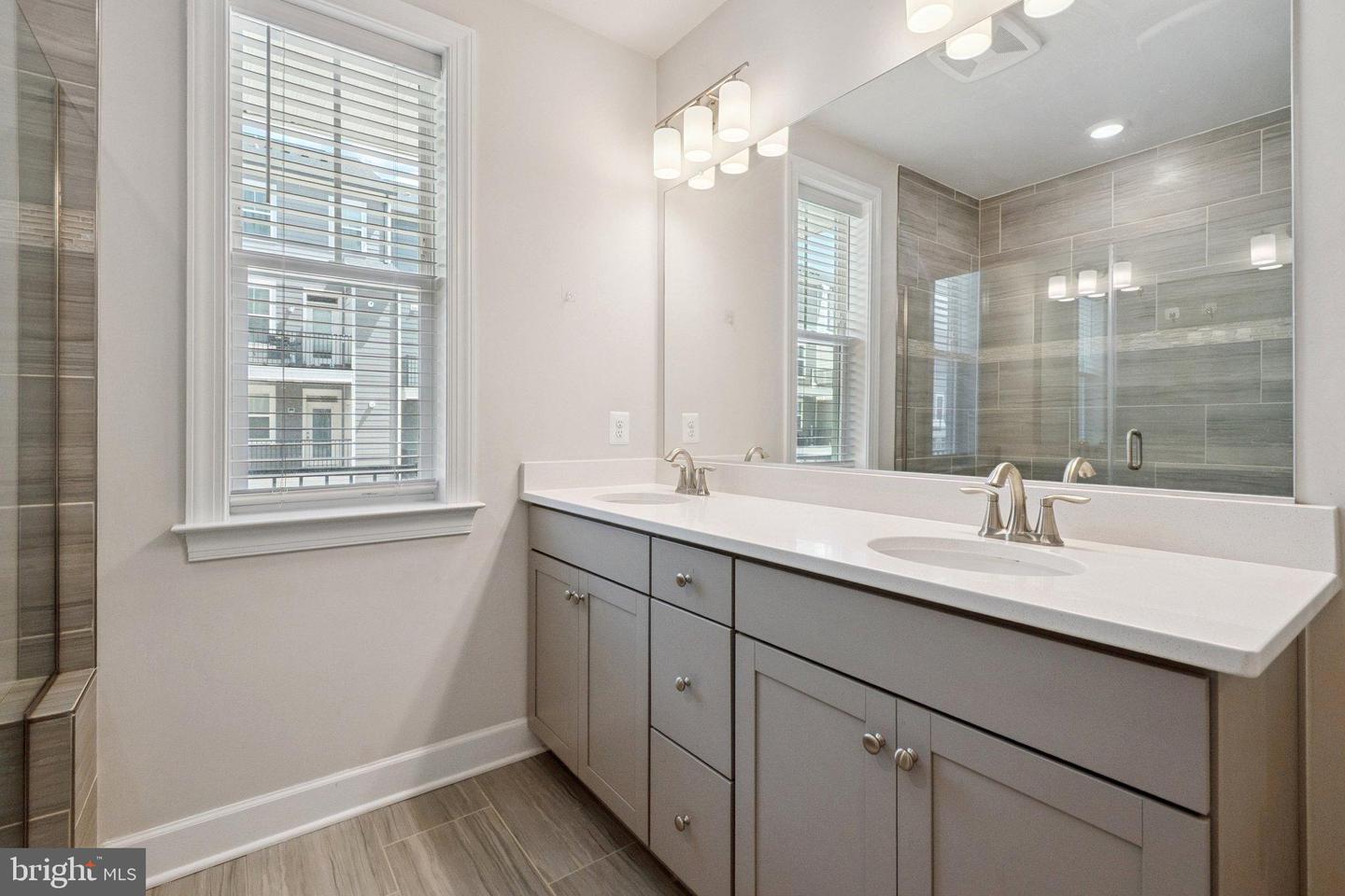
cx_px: 672
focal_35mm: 15
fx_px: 560
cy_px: 448
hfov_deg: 100.4
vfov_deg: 77.3
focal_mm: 10
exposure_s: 1/200
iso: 400
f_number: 5.6
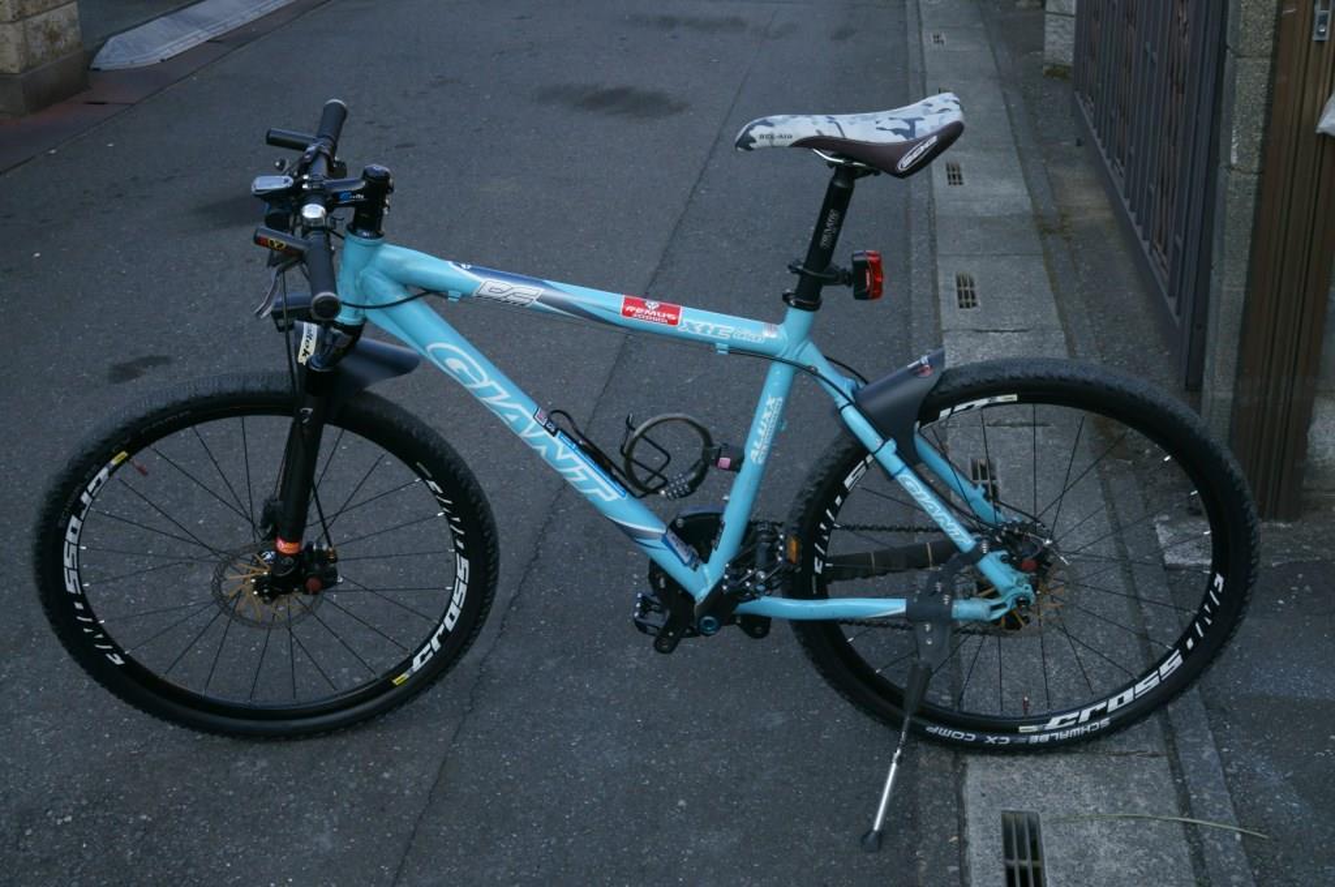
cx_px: 668
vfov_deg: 29.8
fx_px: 1667
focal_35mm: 45
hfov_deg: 43.7
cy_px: 444
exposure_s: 1/250
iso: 800
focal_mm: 30
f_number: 9
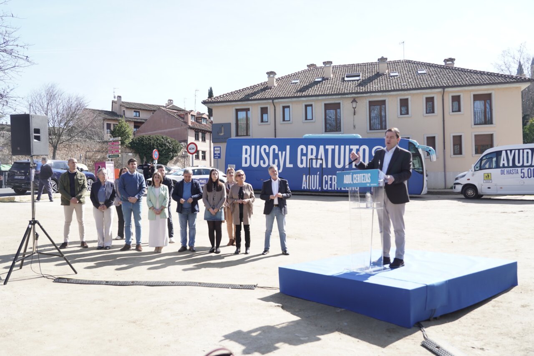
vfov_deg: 43.6
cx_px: 267
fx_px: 445
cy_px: 178
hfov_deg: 61.9
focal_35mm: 30
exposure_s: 1/250
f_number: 4.5
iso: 100
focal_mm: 30
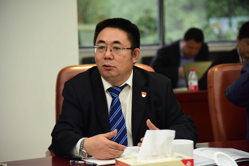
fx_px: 830
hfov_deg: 17.1
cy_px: 83
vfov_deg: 11.4
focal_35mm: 120
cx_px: 124
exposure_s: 1/160
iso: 2800
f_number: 4
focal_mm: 120
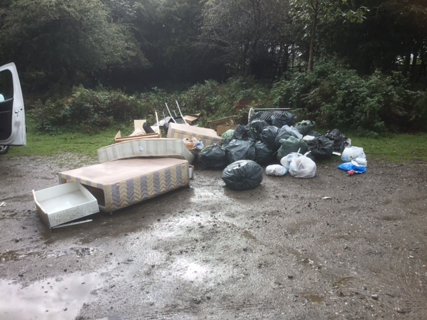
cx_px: 214
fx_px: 382
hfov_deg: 58.4
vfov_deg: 45.4
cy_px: 160
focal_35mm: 31
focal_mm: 3.3
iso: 25
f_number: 2.4
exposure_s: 1/570
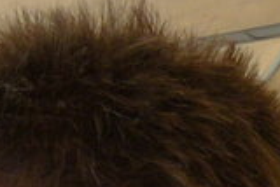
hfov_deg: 7.3
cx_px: -52
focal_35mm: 280
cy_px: 474
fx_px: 2180
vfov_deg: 4.8
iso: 100
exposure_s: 1/200
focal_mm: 6
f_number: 5
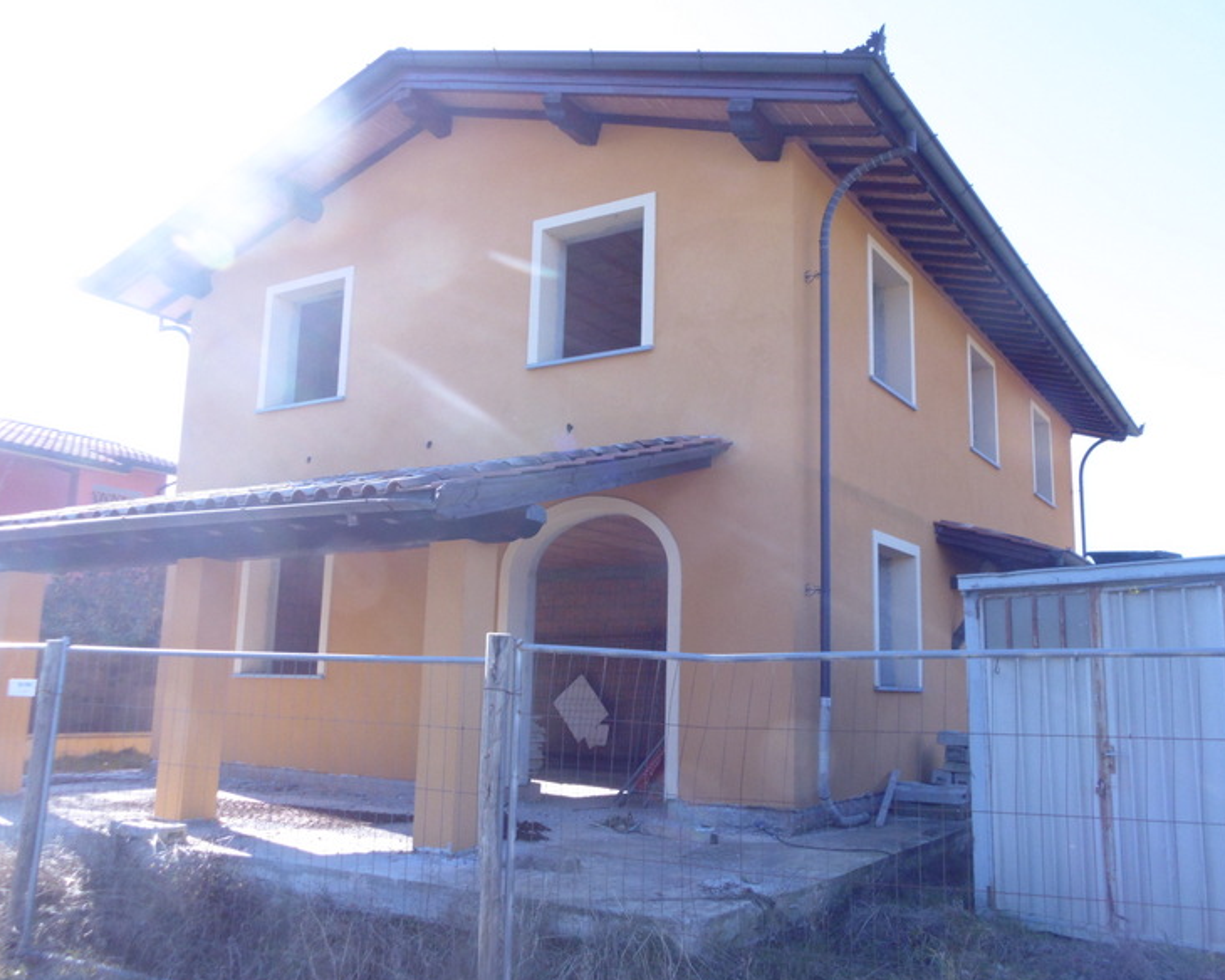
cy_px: 485
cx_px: 656
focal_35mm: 31
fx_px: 1124
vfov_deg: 47.1
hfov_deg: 57.1
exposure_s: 1/400
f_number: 3.2
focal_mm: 5.3
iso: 100
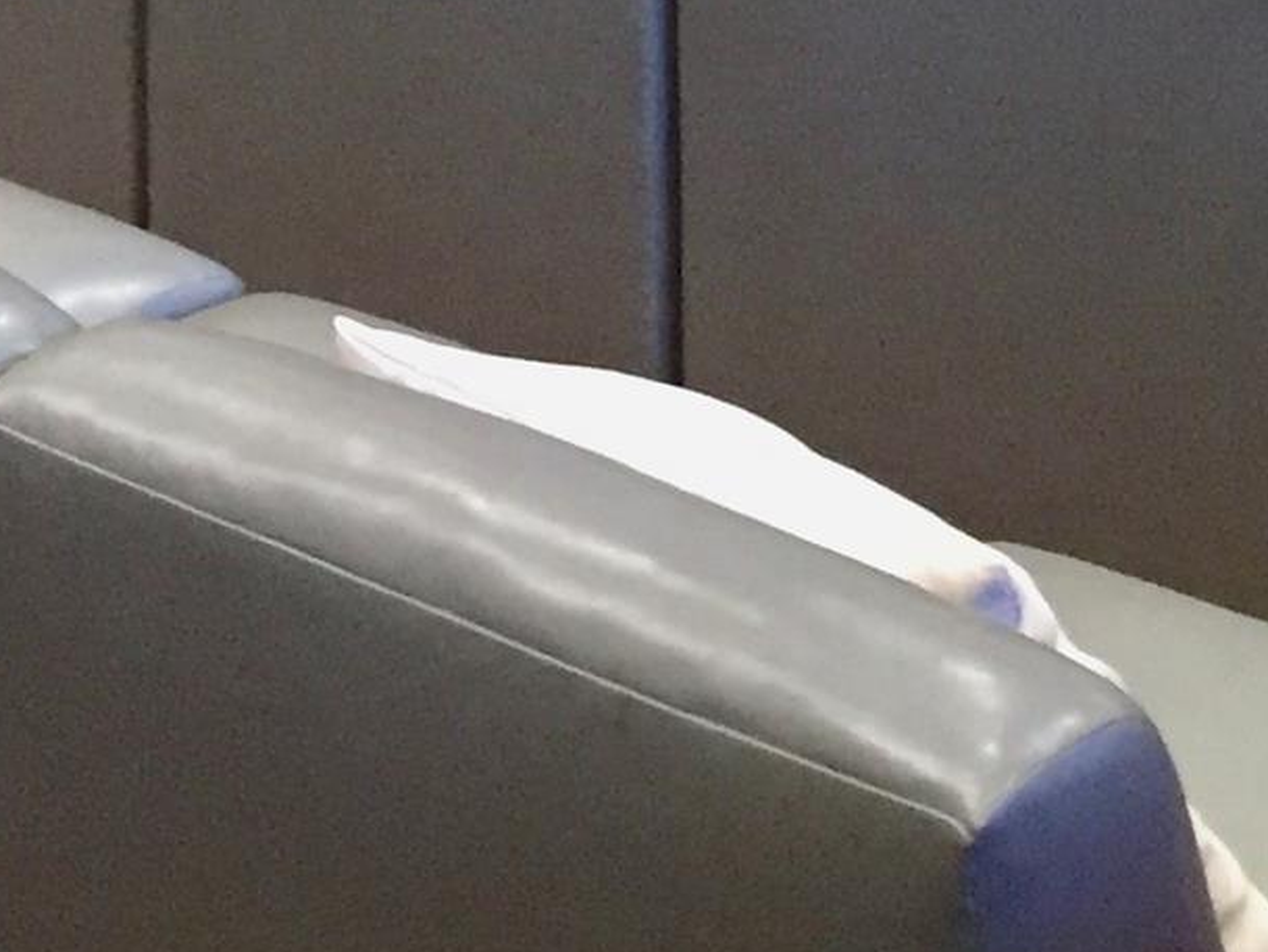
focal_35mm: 118
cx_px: 758
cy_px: -919
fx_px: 4323
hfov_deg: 16.7
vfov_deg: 11.4
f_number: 2.2
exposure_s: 1/15
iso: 250
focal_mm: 4.15
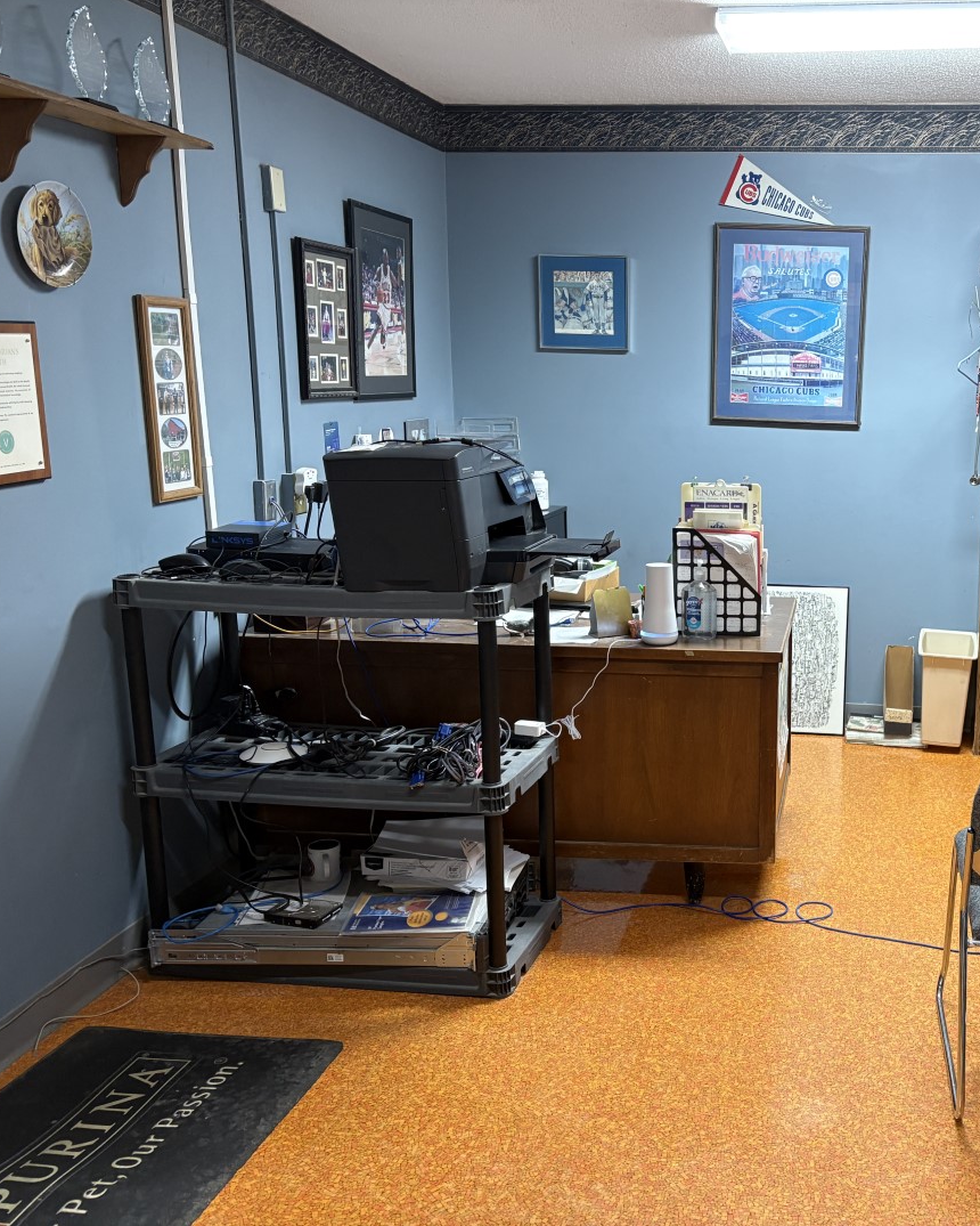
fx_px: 1233
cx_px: 785
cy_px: 611
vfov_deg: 52.8
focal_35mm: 34
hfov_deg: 41.5
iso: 200
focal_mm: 5.96
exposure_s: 1/60
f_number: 1.6
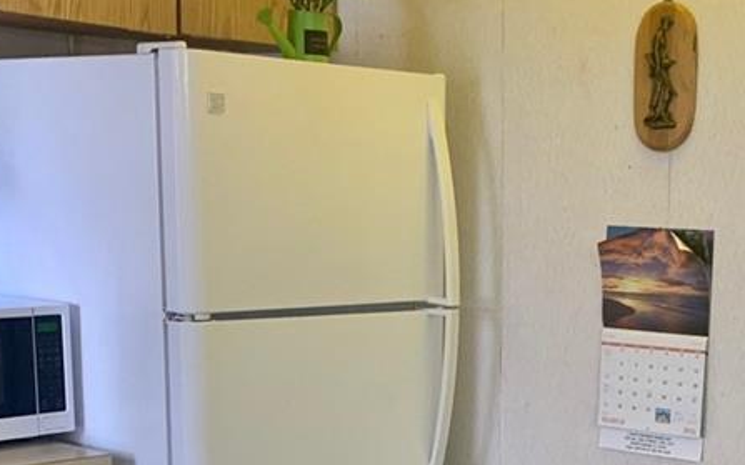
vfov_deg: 16.8
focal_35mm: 74
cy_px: 560
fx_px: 1502
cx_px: 538
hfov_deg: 27.6
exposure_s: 1/60
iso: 125
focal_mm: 4.25
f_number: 1.8
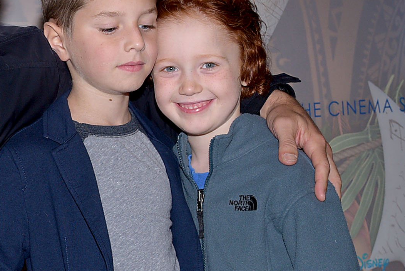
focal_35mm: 130
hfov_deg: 15.2
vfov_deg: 10.5
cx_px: -73
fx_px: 1463
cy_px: 221
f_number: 8
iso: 250
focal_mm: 38
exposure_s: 1/160
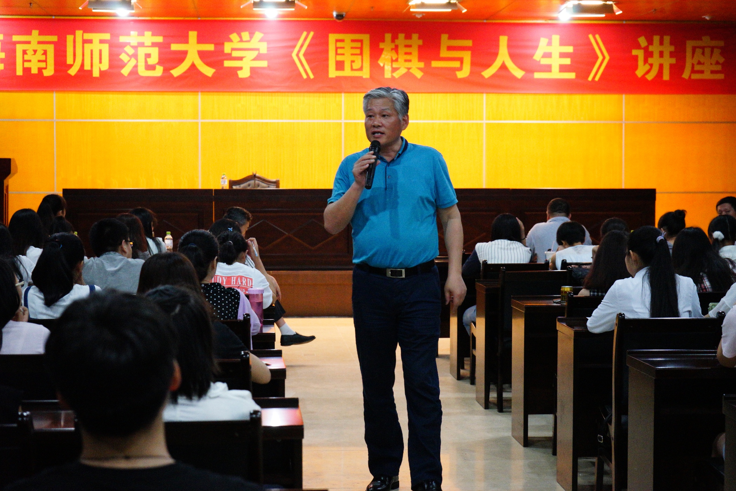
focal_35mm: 70
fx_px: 1431
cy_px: 246
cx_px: 368
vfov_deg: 19.5
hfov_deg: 28.8
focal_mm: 70
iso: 6400
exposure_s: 1/80
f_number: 5.6
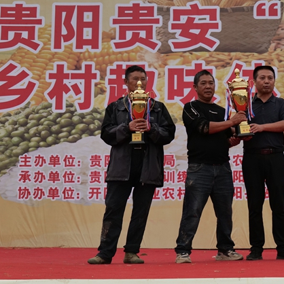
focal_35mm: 83
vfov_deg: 20.8
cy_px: 108
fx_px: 770
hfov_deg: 20.7
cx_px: 226
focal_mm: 51
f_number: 5.3
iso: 1250
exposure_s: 1/500
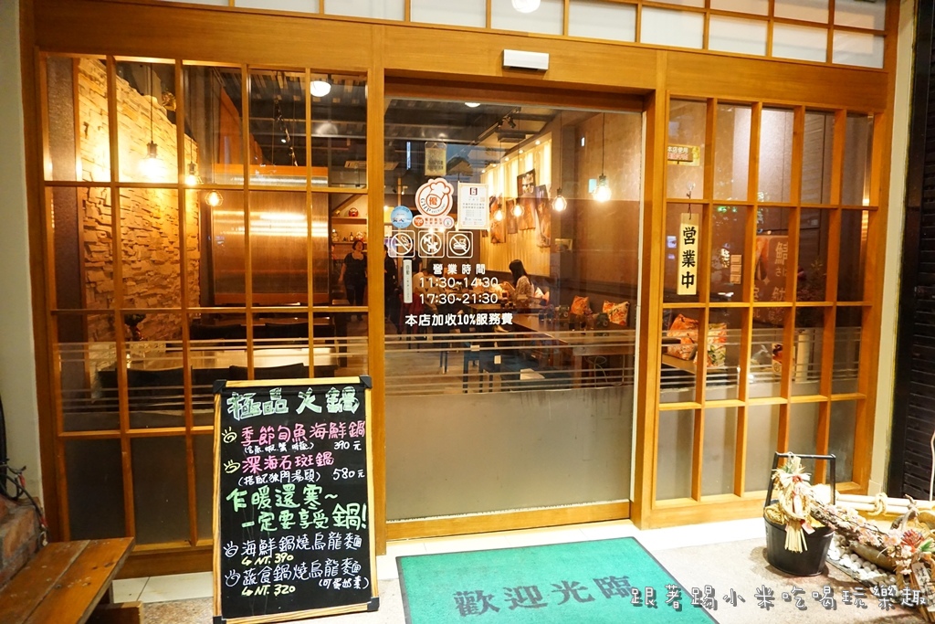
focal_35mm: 24
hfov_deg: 73.7
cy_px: 312
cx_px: 468
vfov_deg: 53.1
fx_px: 623
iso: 3200
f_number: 3.5
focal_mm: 16
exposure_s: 1/40
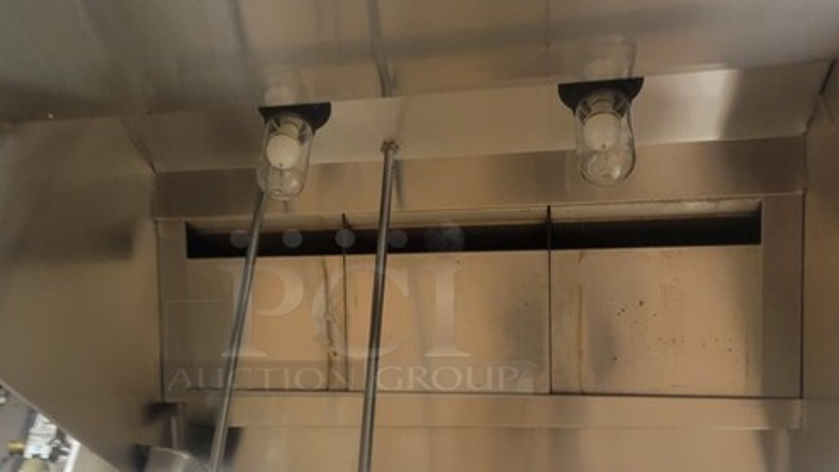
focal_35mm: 35
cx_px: 345
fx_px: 779
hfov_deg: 56.3
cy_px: 307
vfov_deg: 33.5
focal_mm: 5.4
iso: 200
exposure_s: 1/40
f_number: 1.8
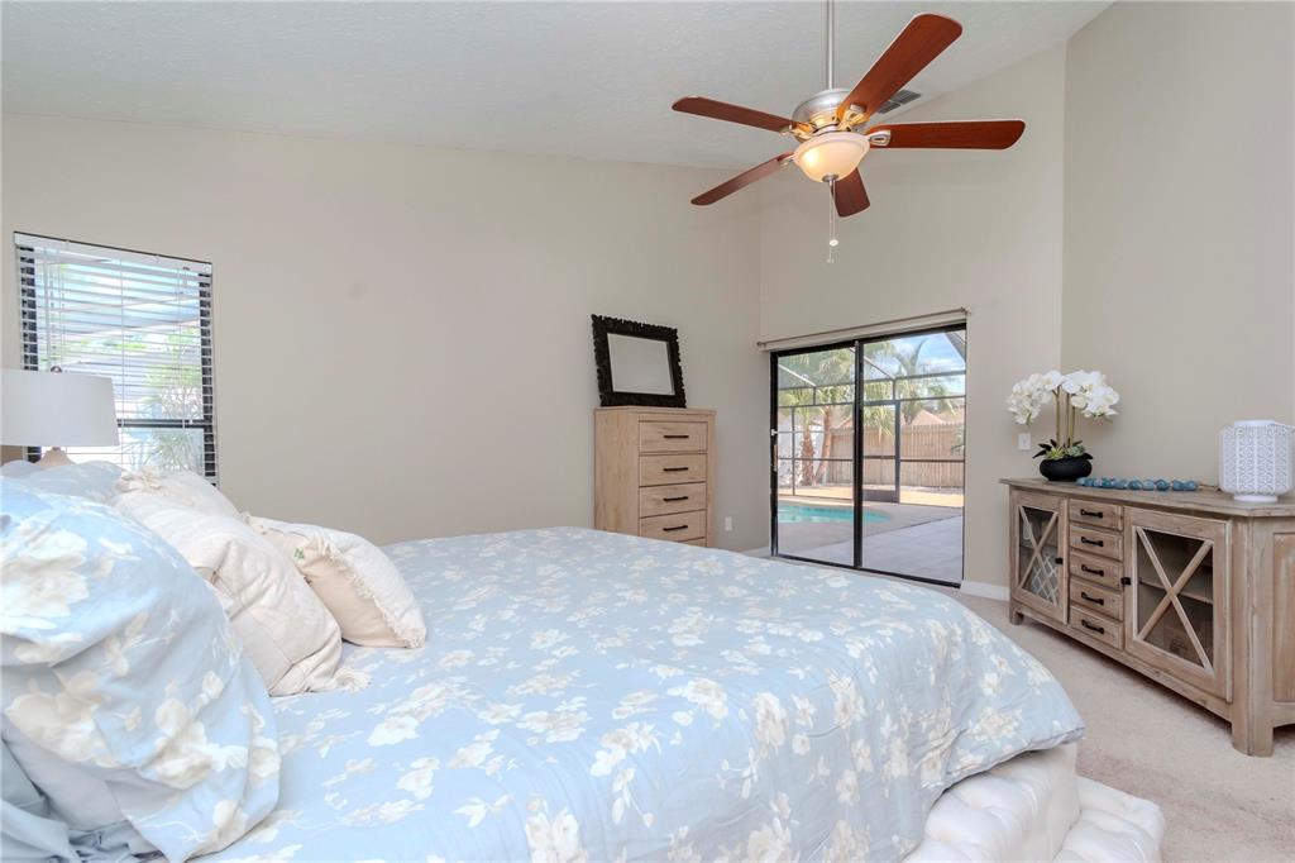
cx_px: 648
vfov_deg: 77.3
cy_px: 432
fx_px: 539
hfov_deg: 100.4
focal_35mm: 15
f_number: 10
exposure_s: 1/200
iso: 500
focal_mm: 10
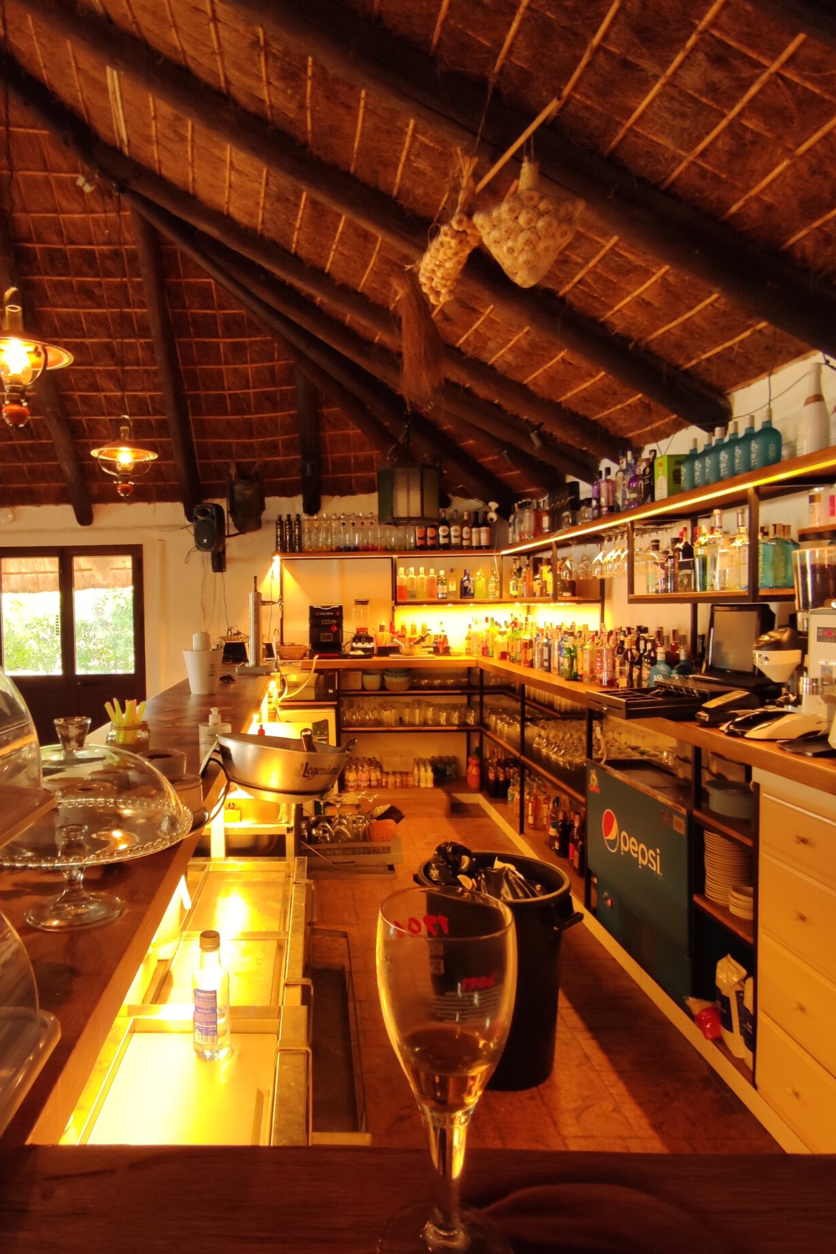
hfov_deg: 54.1
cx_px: 288
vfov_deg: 76.1
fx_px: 801
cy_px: 646
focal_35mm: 23
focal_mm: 2.35
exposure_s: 1/33
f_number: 2.2
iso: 414
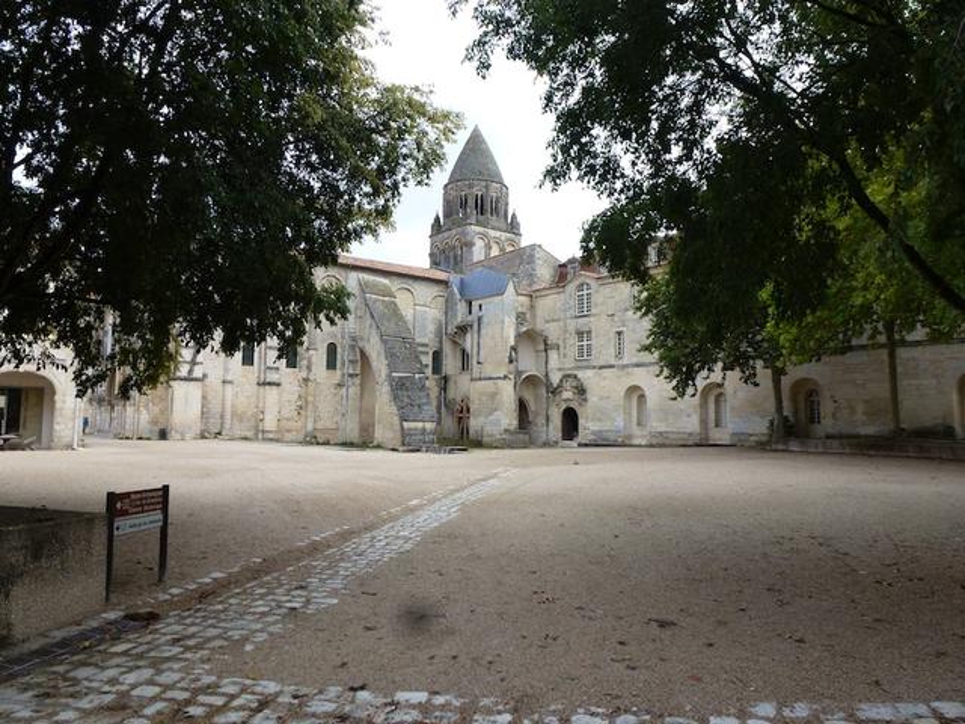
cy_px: 362
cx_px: 482
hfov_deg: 69.4
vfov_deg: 54.9
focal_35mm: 25
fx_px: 697
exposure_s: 1/250
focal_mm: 4.3
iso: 100
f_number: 4
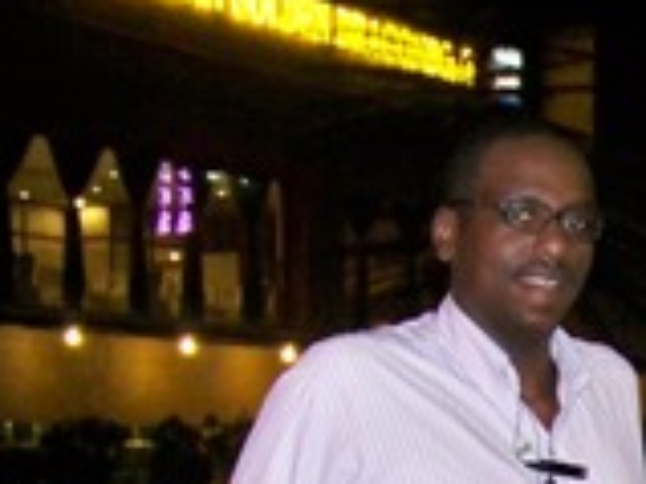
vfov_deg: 10.7
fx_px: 2480
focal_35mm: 133
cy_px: 773
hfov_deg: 14.0
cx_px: 955
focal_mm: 5.85
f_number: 2.8
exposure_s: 1/30
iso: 200
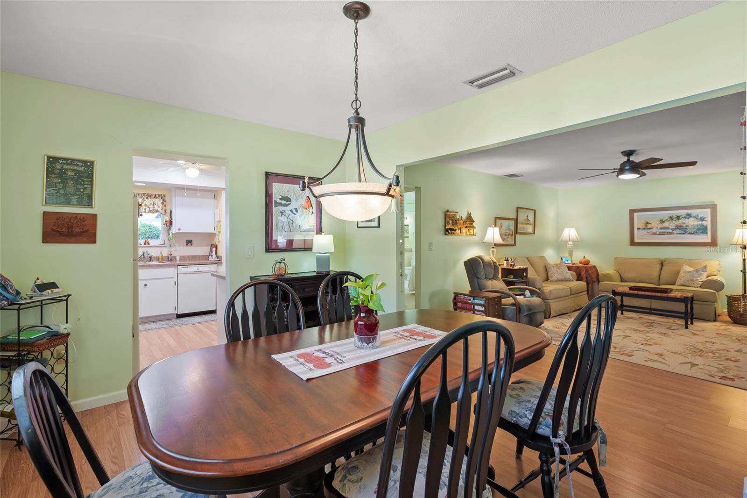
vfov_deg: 73.7
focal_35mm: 16
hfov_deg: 96.7
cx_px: 374
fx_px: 332
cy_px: 249
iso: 250
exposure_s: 1/2
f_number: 6.3
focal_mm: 16
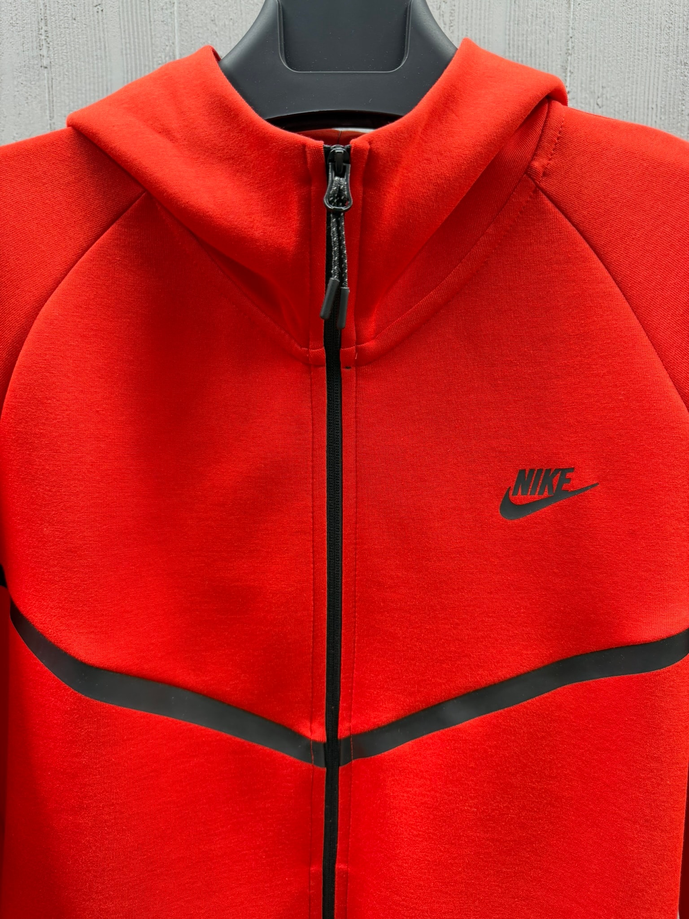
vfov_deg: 71.6
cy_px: 460
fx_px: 637
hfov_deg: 56.8
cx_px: 344
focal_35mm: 24
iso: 200
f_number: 1.78
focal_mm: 6.76
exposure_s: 1/50
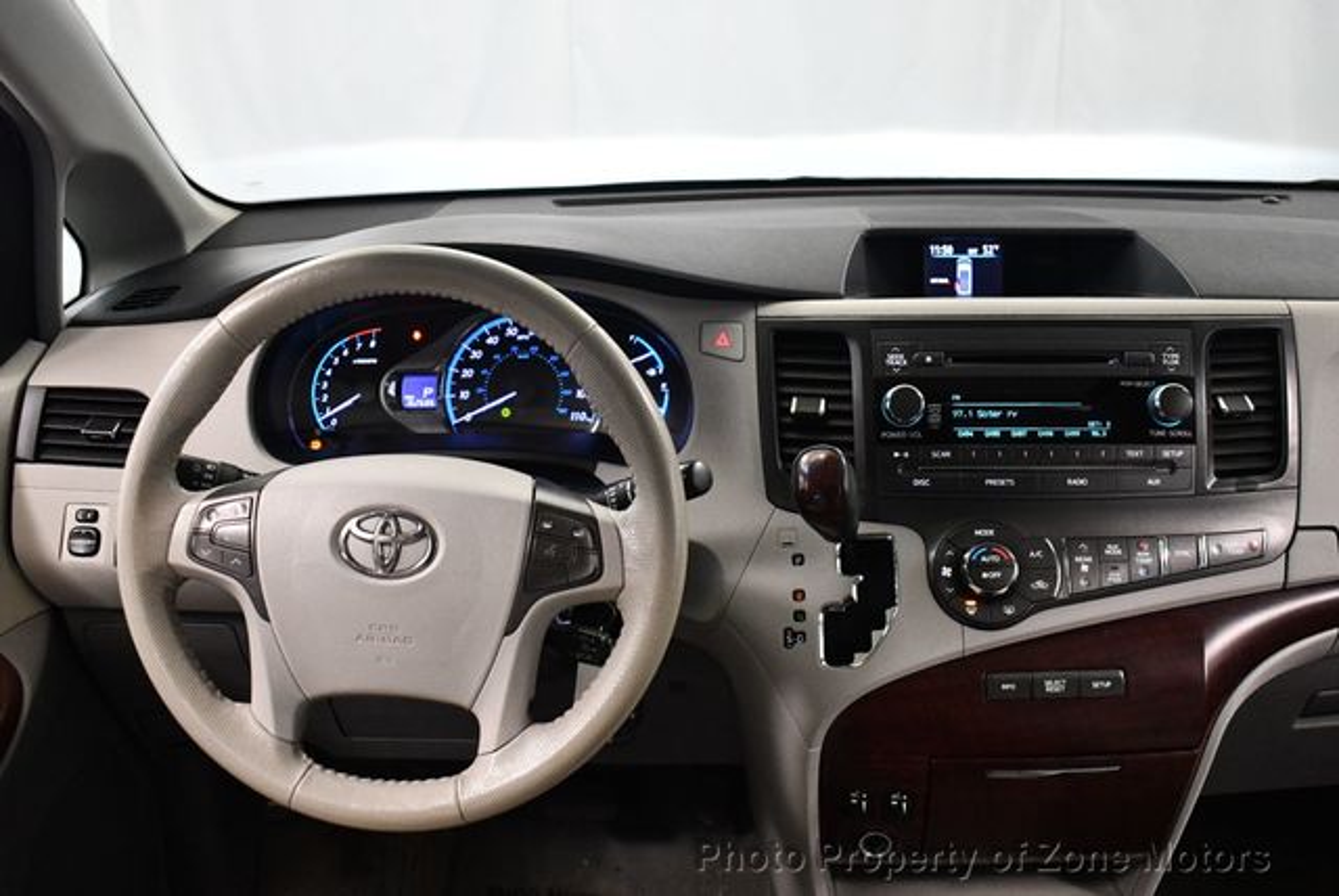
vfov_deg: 36.9
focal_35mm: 36
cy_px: 448
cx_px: 670
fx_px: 1340
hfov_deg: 53.1
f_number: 3.5
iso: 2200
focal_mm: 18
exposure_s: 1/125
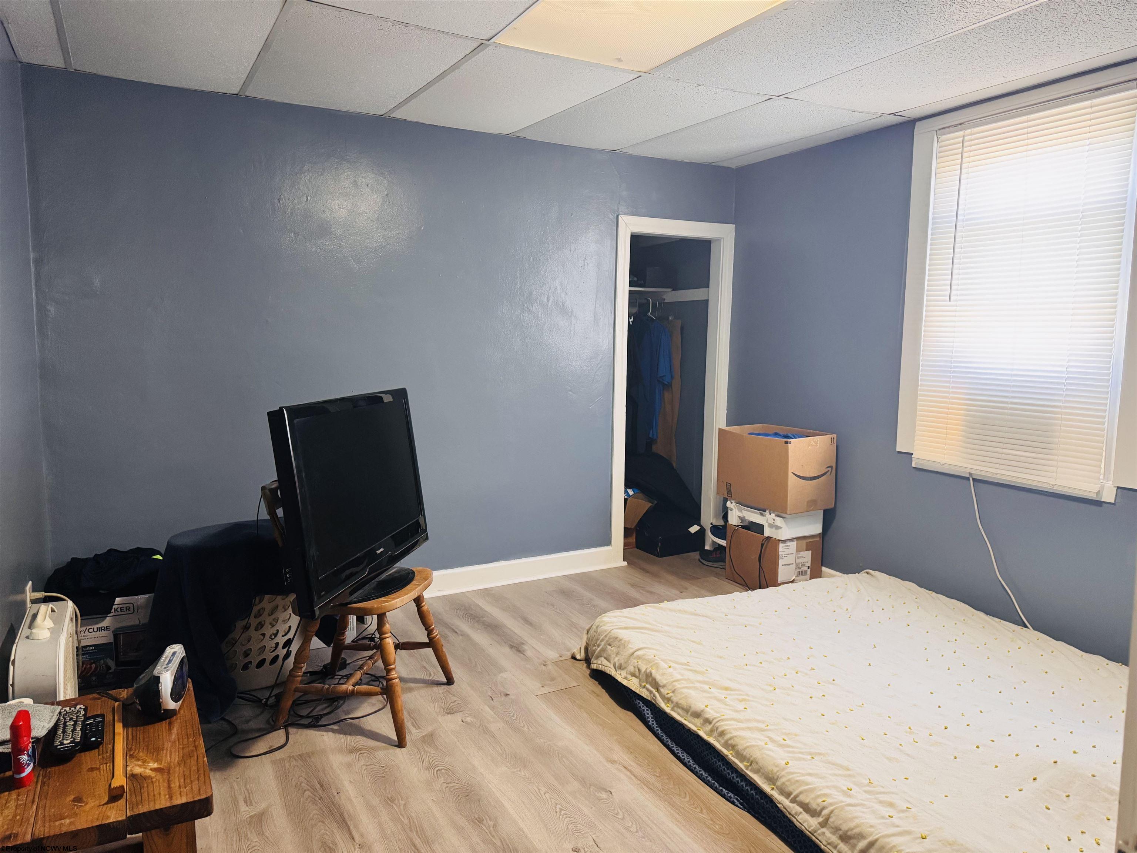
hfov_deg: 71.6
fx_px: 788
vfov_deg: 56.8
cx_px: 568
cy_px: 426
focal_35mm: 24
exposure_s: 1/60
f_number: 1.78
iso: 500
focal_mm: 6.76
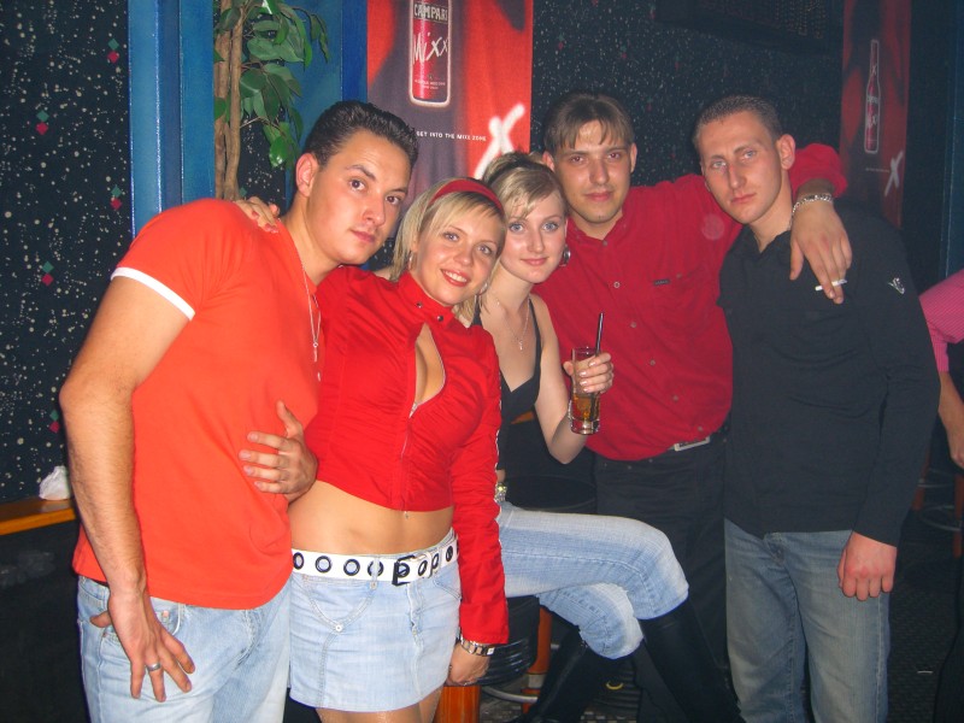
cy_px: 362
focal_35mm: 38
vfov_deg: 37.7
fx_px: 1058
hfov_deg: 49.0
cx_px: 482
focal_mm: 7.9
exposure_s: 1/60
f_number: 2.8
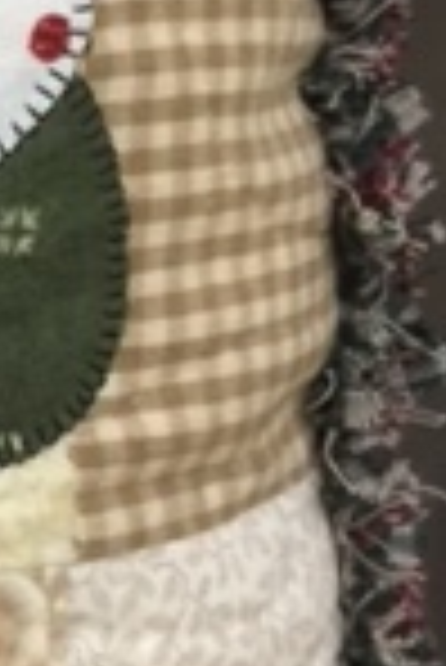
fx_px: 2410
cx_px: -509
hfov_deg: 9.7
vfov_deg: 15.6
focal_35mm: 130
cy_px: 58
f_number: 2.2
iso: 100
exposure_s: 1/15
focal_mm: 4.15
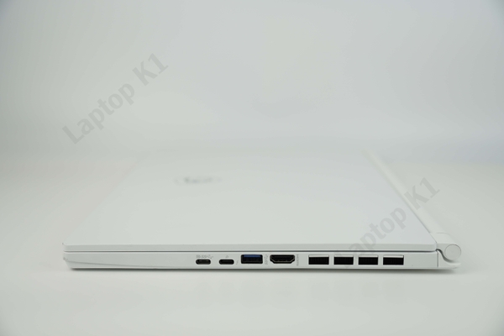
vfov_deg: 28.9
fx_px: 651
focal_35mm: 46
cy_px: 168
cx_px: 252
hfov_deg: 42.3
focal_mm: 31
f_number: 2.8
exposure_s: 1/250
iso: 100
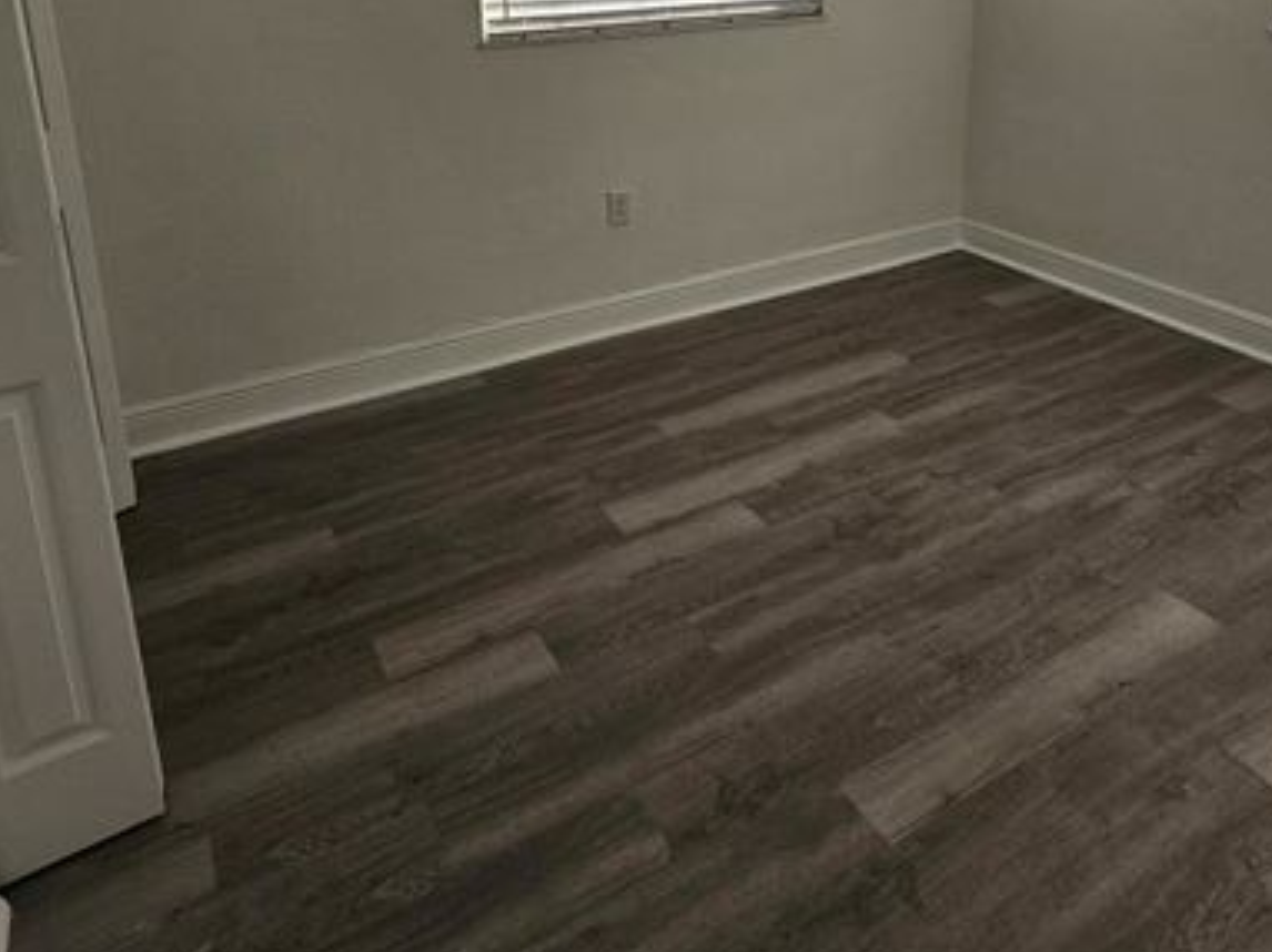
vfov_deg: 52.0
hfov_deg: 71.5
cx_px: 681
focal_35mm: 24
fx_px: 881
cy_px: 150
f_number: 2.2
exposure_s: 1/359
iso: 50
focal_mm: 2.2
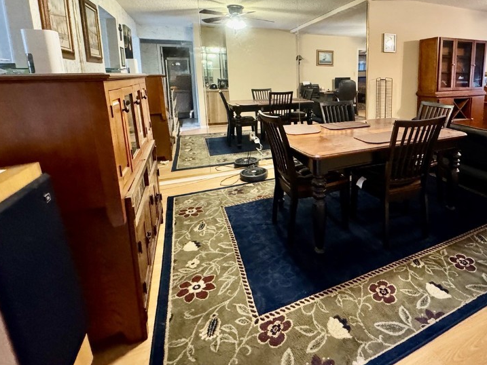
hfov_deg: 78.8
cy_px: 121
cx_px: 328
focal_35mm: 20
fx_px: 281
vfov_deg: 64.2
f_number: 2.2
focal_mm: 2.22
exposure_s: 1/60
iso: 1000
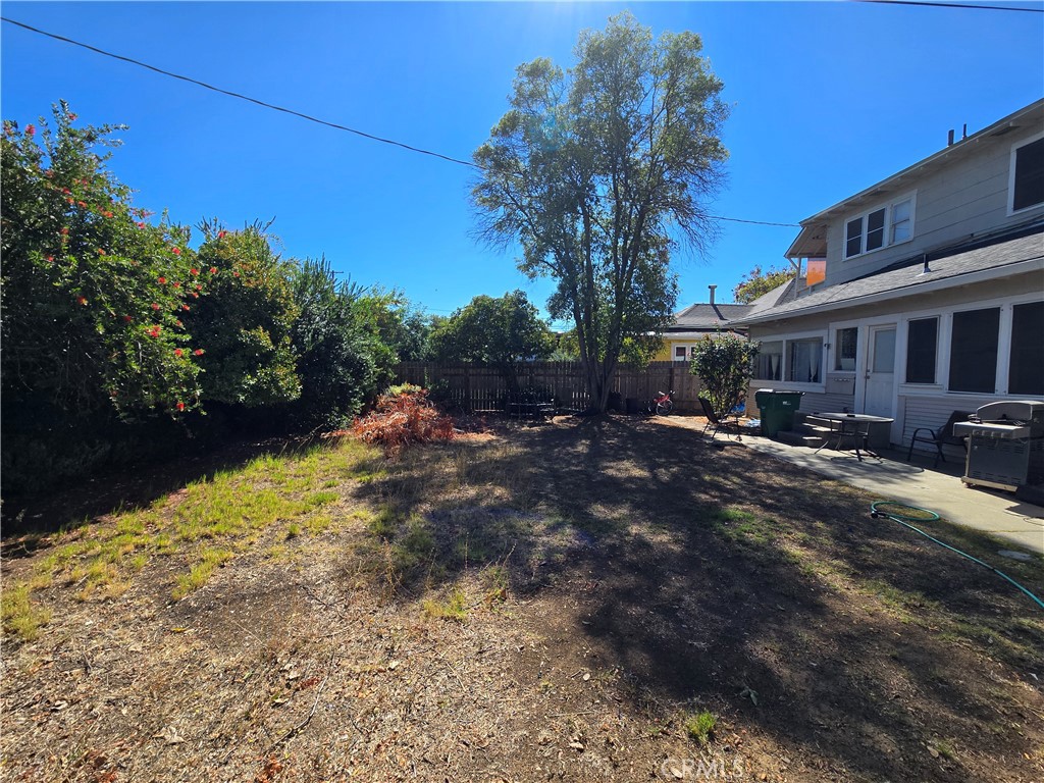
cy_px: 392
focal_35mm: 13
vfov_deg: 89.9
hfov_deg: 106.2
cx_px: 522
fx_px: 392
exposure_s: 1/1614
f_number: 2.2
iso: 50
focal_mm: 2.2
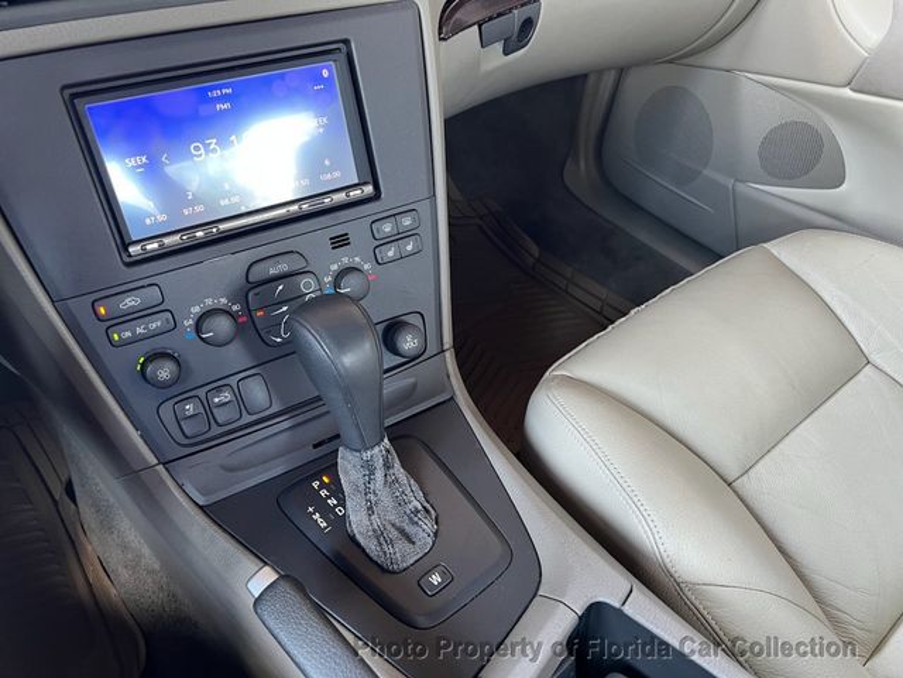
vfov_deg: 53.1
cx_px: 452
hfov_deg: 67.3
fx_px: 678
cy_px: 339
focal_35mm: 26
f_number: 1.5
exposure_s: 1/60
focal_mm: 5.7
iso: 125
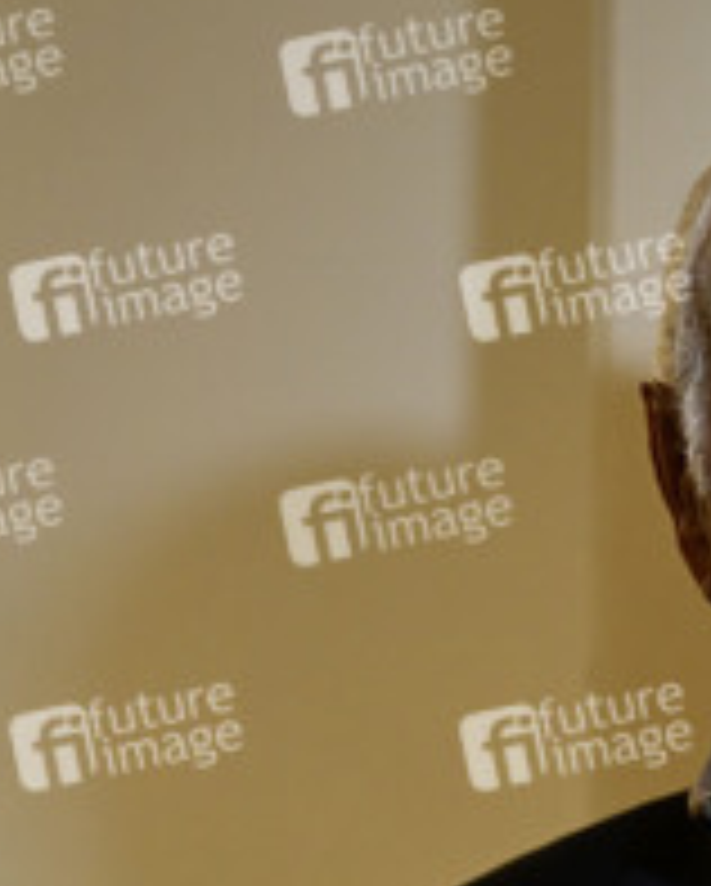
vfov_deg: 18.2
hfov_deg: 14.1
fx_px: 2758
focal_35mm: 105
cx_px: 907
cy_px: 625
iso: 4000
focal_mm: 49
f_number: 2.8
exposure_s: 1/400
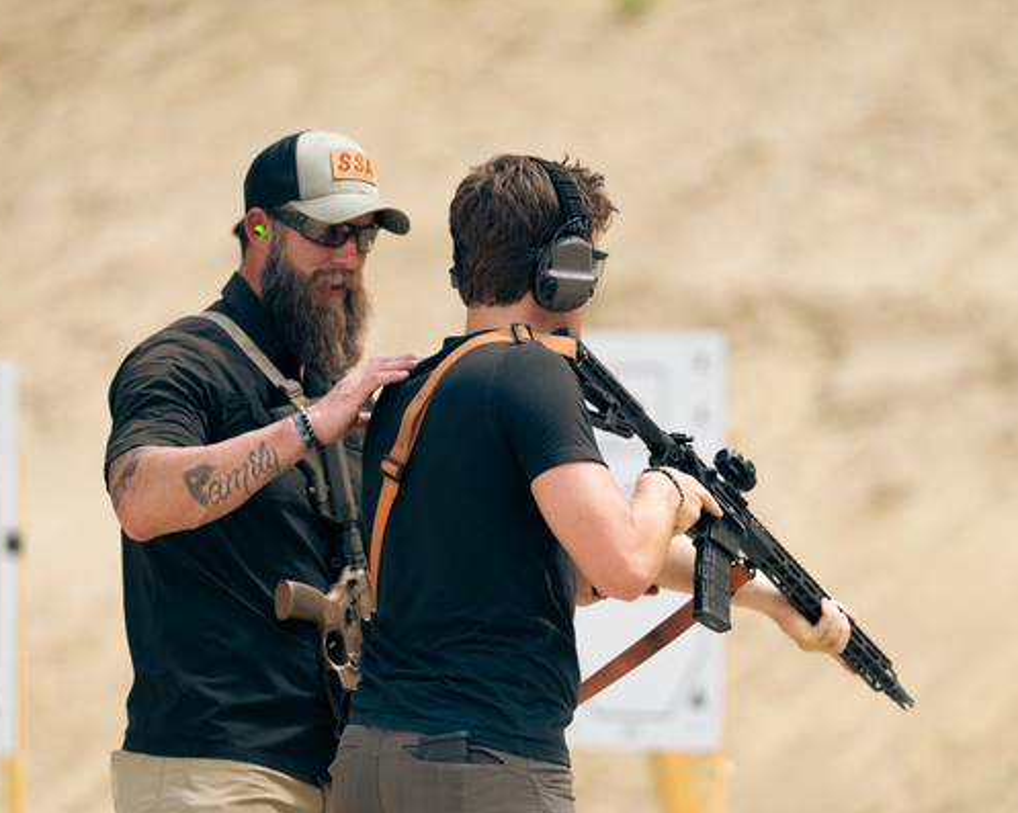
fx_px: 10238
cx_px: 551
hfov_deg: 5.7
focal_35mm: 340
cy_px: 405
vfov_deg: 4.5
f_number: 2.8
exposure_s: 1/1600
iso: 160
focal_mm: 300
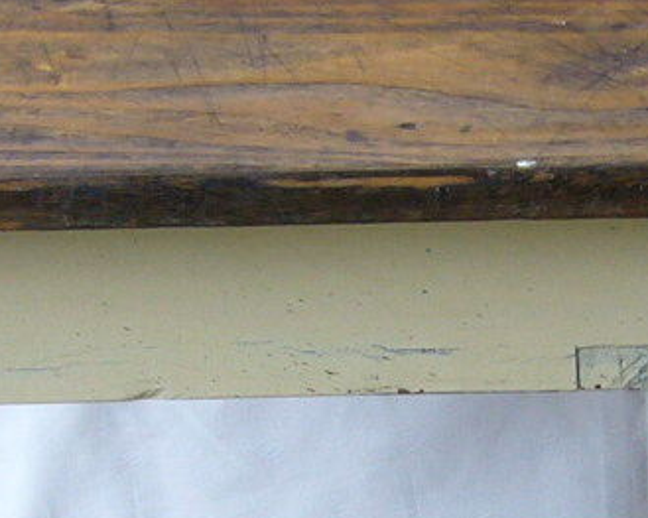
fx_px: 3183
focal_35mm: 166
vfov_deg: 9.2
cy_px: 548
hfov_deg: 11.5
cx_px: 678
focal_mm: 5.8
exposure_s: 1/15
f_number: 2.8
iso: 100
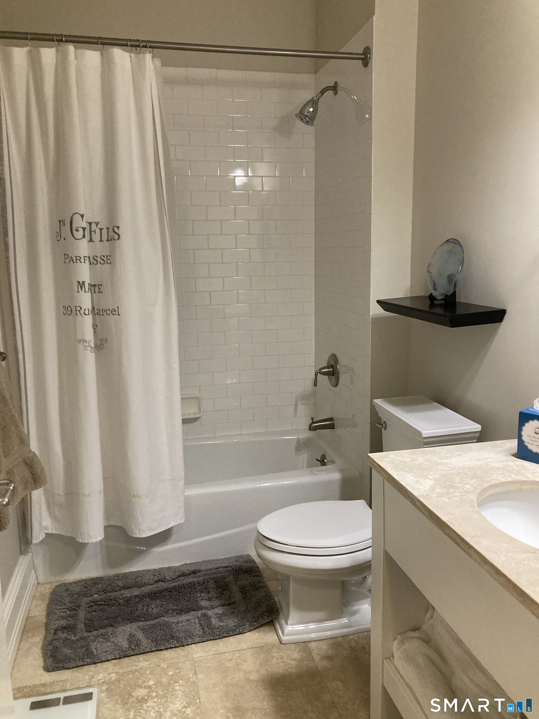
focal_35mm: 28
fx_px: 581
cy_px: 360
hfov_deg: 49.7
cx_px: 270
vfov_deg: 63.4
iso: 250
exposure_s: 1/60
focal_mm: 3.99
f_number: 1.8
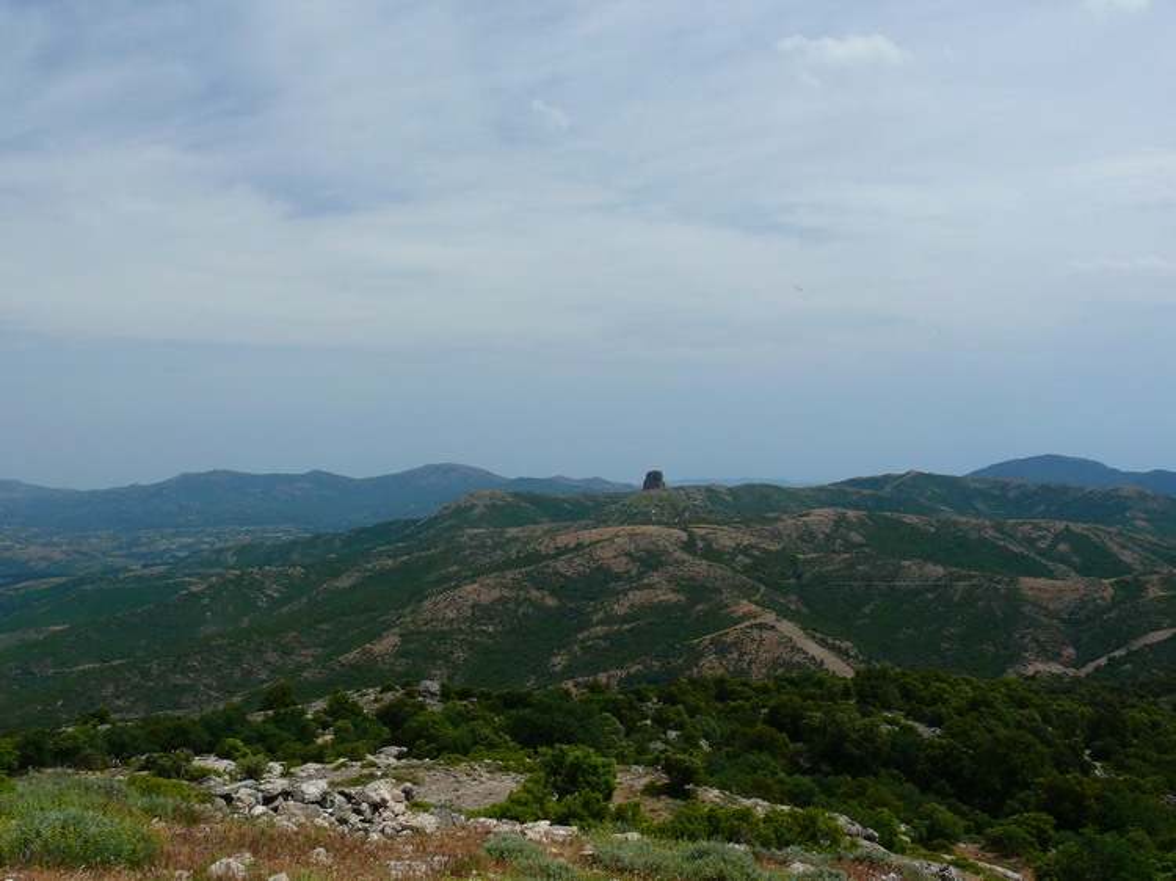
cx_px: 588
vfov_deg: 40.7
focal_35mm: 35
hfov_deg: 52.6
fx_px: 1189
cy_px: 440
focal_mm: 7.4
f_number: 5.6
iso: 100
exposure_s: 1/250
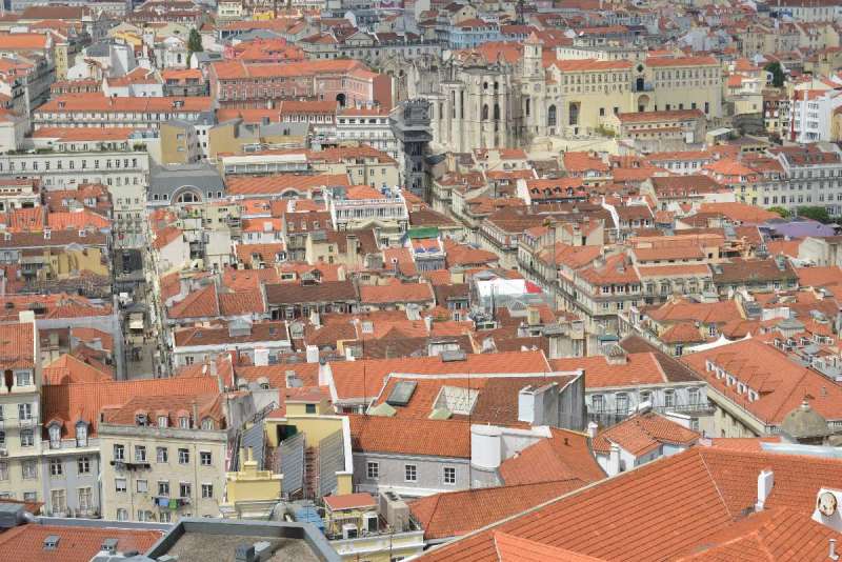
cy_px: 281
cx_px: 421
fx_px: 1638
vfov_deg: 19.5
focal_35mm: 70
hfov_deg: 28.8
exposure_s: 1/100
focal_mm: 70
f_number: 18
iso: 125
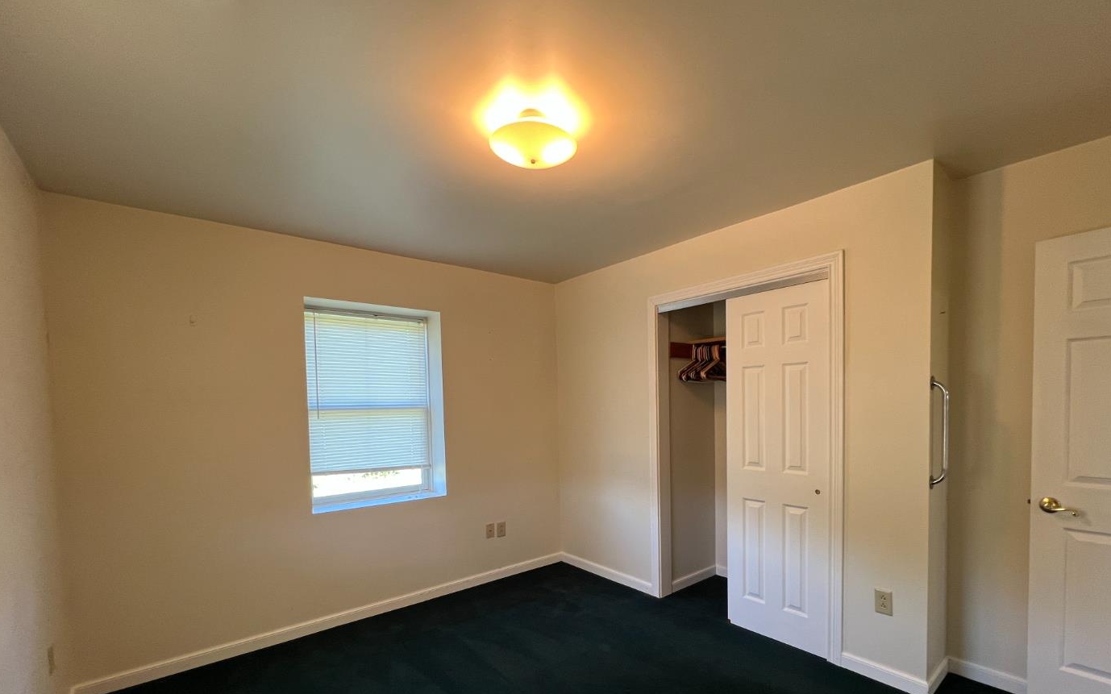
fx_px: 454
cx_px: 583
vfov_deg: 73.7
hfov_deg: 101.4
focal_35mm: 15
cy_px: 427
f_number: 1.8
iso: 125
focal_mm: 1.57
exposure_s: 1/60
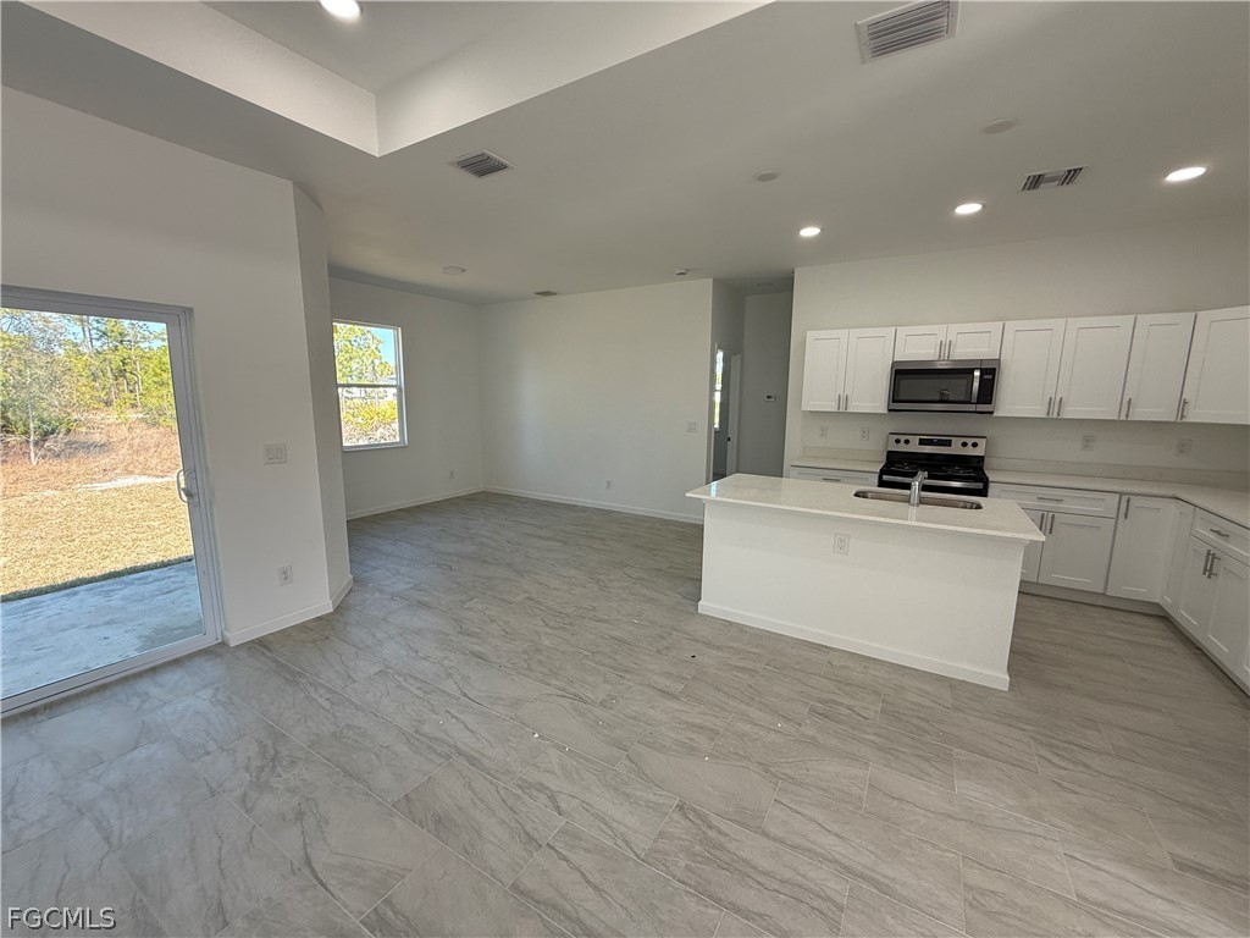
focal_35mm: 14
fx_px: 506
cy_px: 469
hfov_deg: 102.1
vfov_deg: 85.7
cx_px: 625
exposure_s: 1/116
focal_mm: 2.22
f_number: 2.2
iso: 64
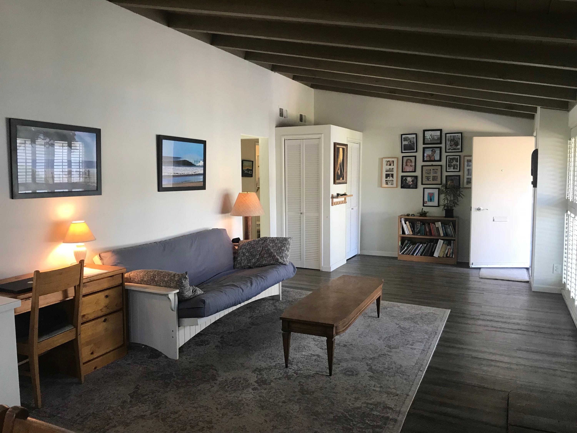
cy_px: 216
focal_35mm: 28
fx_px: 467
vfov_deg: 49.7
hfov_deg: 63.4
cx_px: 288
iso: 40
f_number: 1.8
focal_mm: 3.99
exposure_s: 1/30
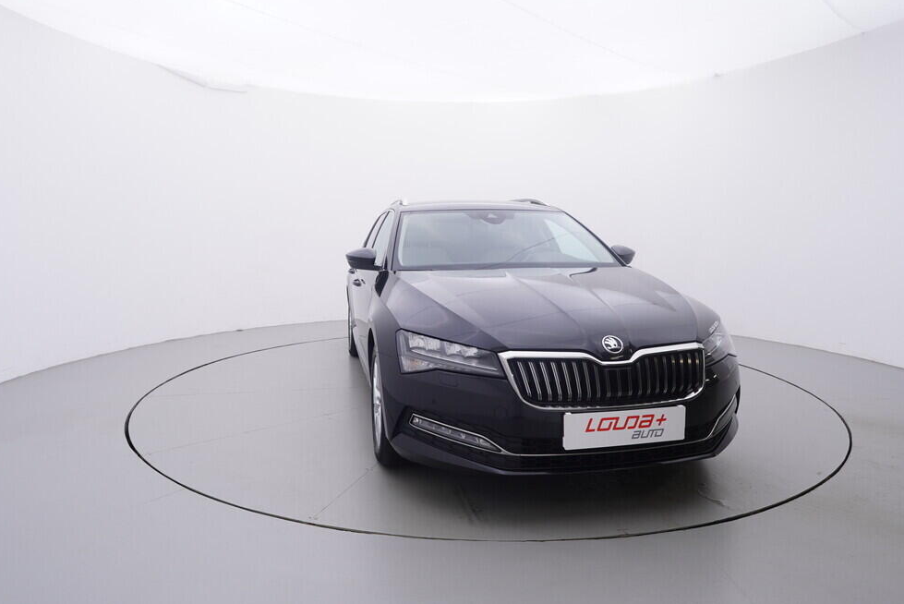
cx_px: 432
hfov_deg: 74.8
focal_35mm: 24
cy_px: 304
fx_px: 591
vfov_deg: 54.1
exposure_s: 1/80
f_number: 5
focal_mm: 15
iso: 200
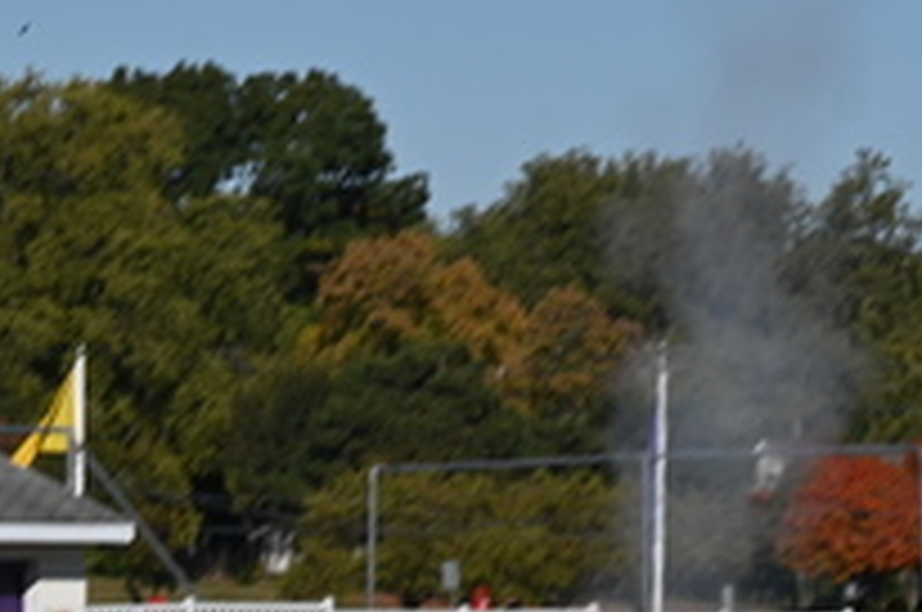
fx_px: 8950
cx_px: 769
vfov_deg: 3.9
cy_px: -538
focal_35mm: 350
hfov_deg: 5.9
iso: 100
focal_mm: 70
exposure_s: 1/640
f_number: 9
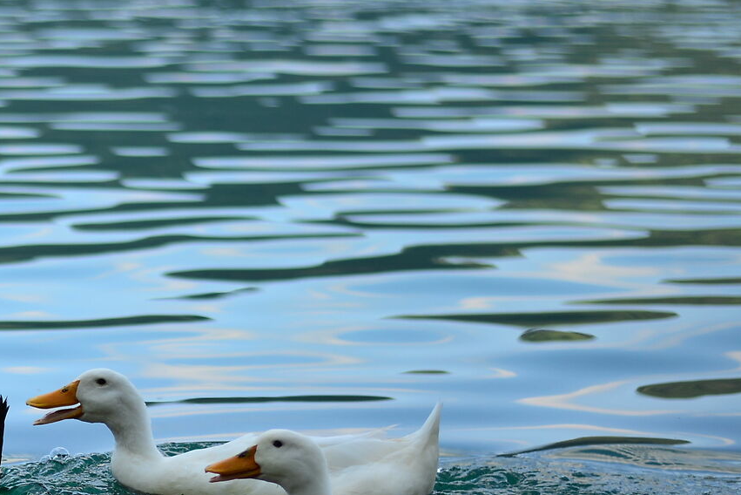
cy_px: 480
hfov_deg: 14.2
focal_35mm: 141
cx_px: -72
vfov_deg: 9.7
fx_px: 2903
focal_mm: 50
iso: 100
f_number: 1.8
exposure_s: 1/3200
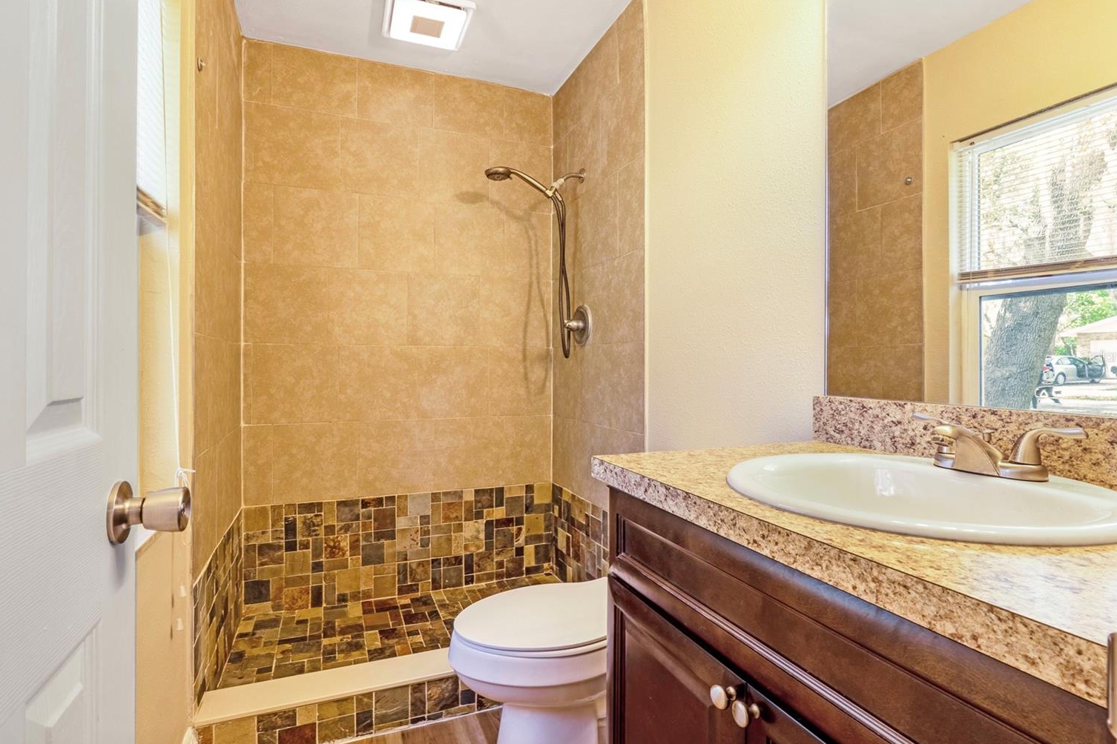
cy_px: 356
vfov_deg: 68.8
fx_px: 544
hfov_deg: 91.5
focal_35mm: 18
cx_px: 553
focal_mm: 11
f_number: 9
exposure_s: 1/125
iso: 250
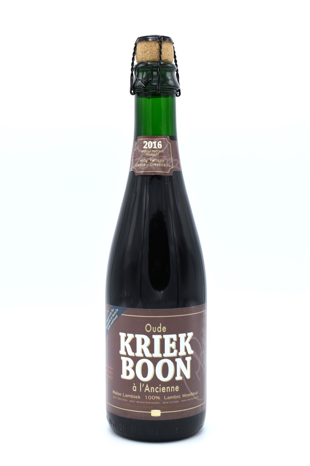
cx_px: 155
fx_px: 775
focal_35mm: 60
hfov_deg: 22.6
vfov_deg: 33.4
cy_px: 233
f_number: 6.3
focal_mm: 40
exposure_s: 1/200
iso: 200
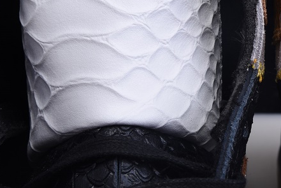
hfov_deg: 11.5
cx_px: 261
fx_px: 1381
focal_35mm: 177
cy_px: 8
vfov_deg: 7.7
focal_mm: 65
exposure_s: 1/125
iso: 100
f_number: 13
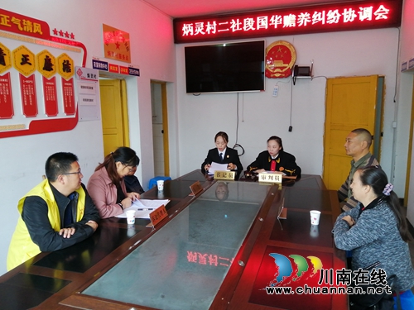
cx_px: 207
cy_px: 155
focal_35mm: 26
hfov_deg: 67.3
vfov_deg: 53.1
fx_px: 311
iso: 100
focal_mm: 3.6
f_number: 1.8
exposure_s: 1/50
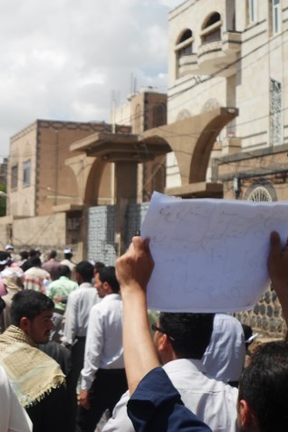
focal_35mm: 60
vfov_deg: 33.4
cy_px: 216
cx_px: 14
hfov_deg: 22.0
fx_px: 720
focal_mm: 7.8
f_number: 3.2
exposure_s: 1/1500
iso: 80
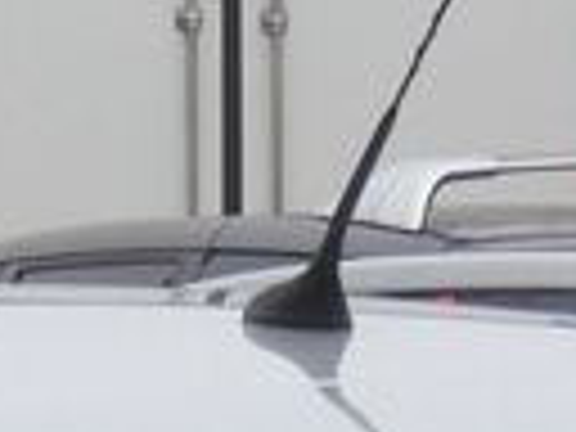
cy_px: 1575
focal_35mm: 591
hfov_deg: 3.4
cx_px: -32
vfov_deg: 2.5
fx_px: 9834
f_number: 5
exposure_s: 1/80
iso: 125
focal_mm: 13.3
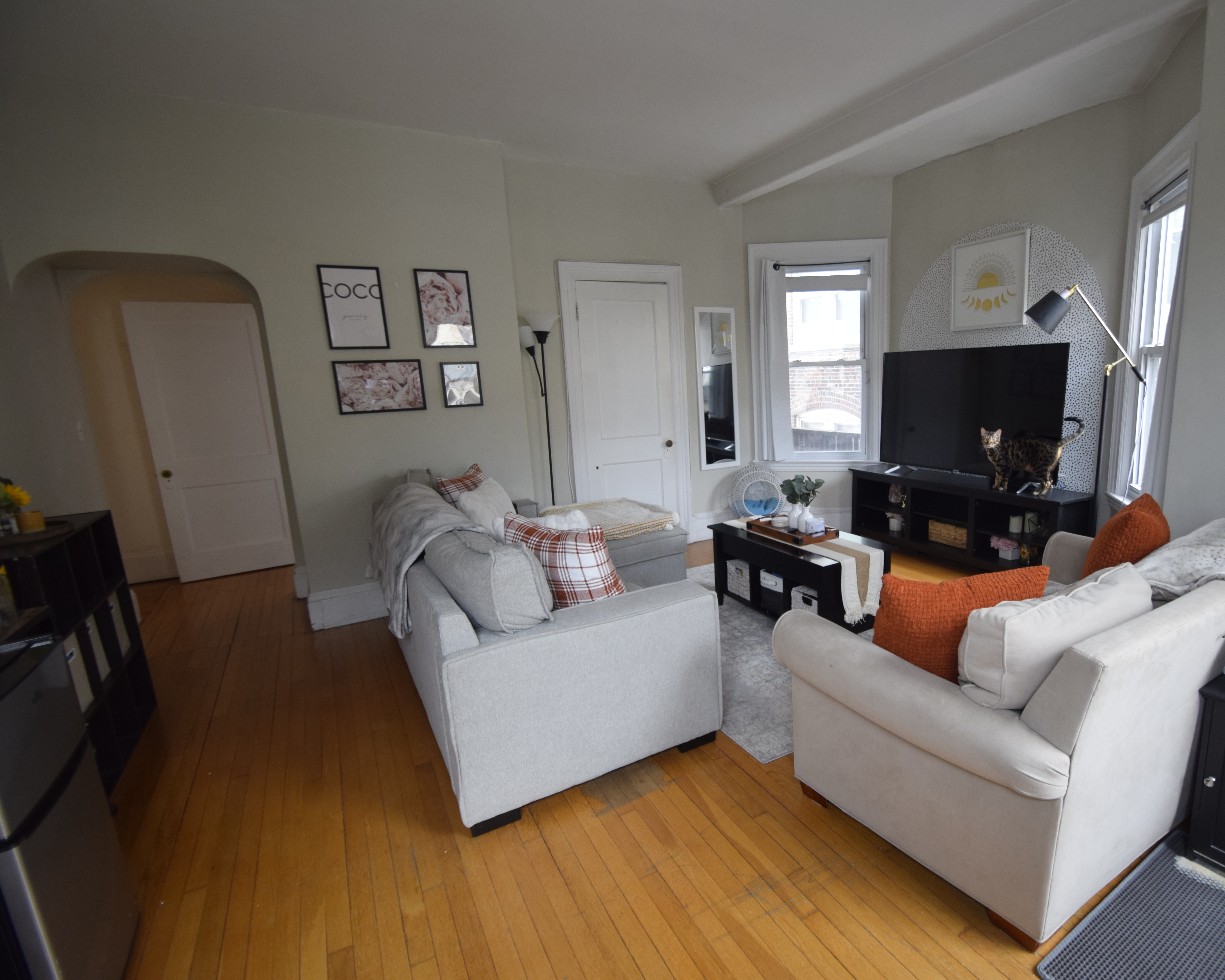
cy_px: 490
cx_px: 724
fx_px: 616
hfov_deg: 88.7
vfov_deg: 77.0
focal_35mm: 17
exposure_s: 1/60
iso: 500
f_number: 4
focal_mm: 10
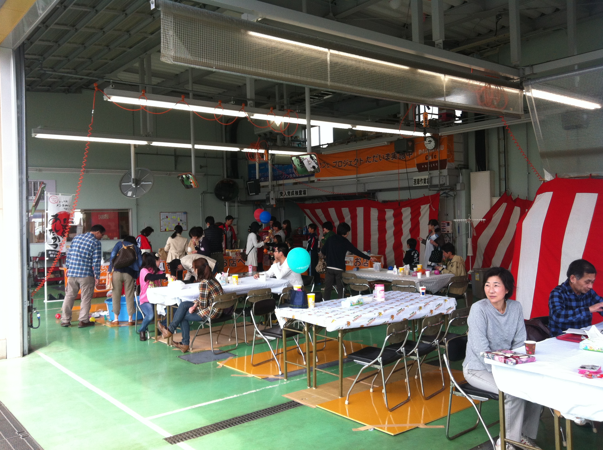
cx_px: 302
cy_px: 225
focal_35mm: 35
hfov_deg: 52.7
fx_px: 609
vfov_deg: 40.6
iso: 80
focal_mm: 3.85
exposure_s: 1/267
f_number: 2.8
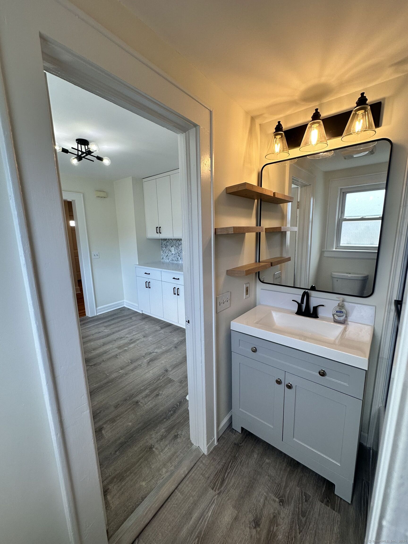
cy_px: 272
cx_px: 204
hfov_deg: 85.7
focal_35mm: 14
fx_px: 220
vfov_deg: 102.1
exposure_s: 1/120
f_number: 2.2
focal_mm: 2.22
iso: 64
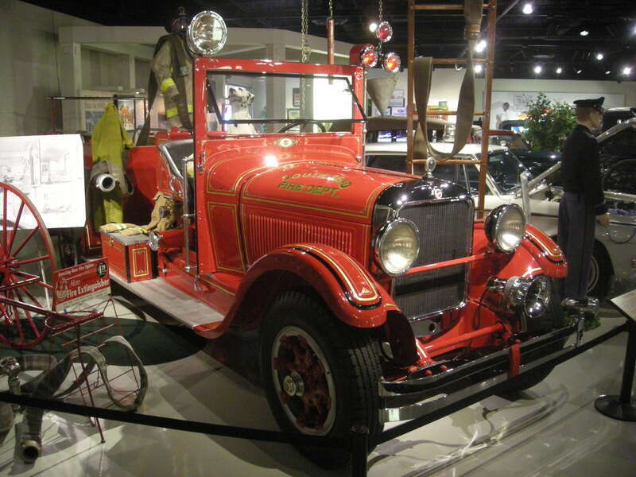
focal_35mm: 35
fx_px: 643
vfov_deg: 40.7
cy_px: 238
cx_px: 318
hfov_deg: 52.6
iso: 400
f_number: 2.8
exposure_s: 1/12.5
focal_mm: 5.7
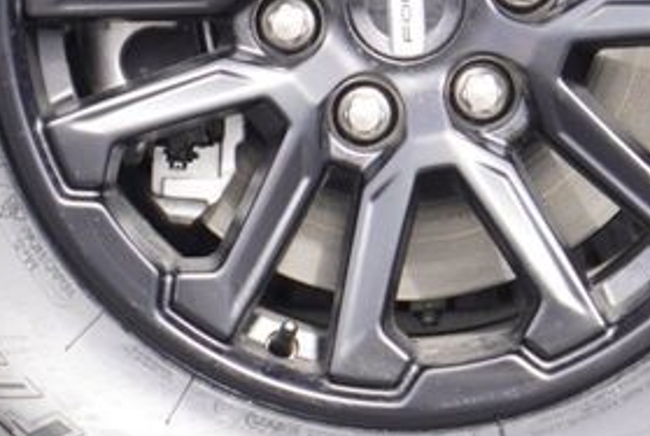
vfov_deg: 6.6
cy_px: -5
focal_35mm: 209
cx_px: 419
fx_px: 3780
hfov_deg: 9.8
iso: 100
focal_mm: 38
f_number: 5.6
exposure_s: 1/60
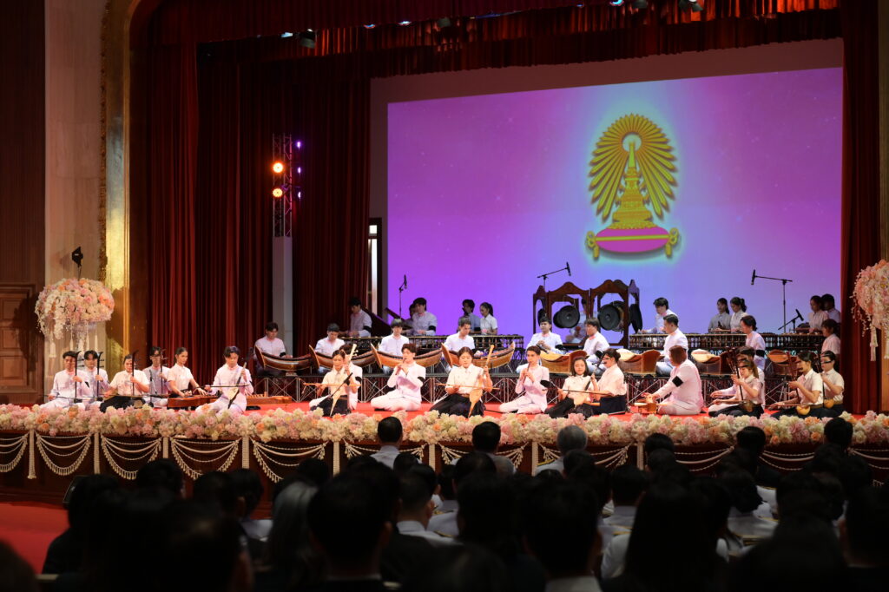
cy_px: 296
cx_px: 444
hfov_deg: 33.4
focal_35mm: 60
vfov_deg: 22.6
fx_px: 1481
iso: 1600
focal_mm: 60
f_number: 4
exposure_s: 1/100
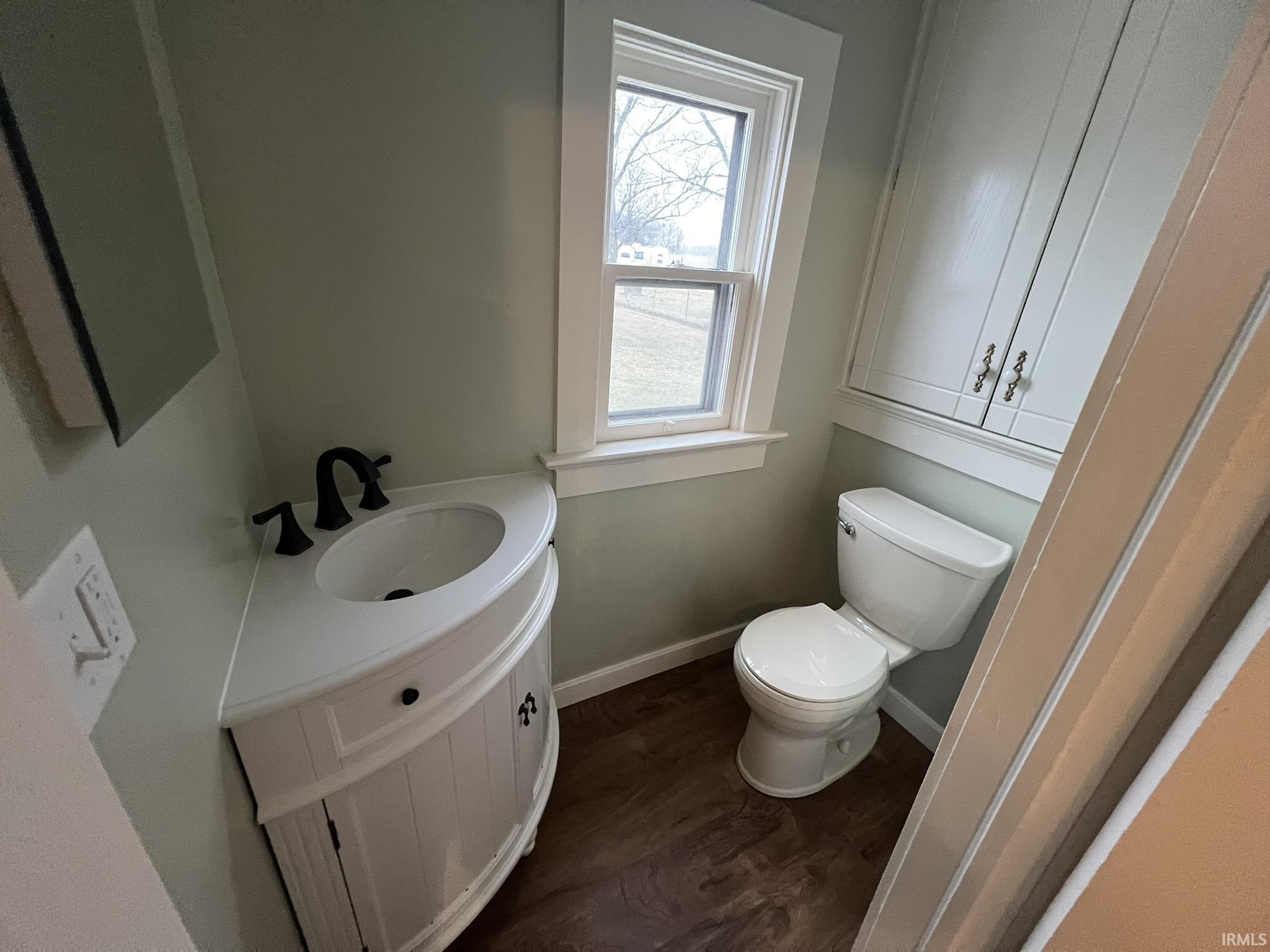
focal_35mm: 13
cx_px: 635
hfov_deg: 106.2
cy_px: 476
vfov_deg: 89.9
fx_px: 477
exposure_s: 1/60
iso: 400
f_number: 1.8
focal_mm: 1.57
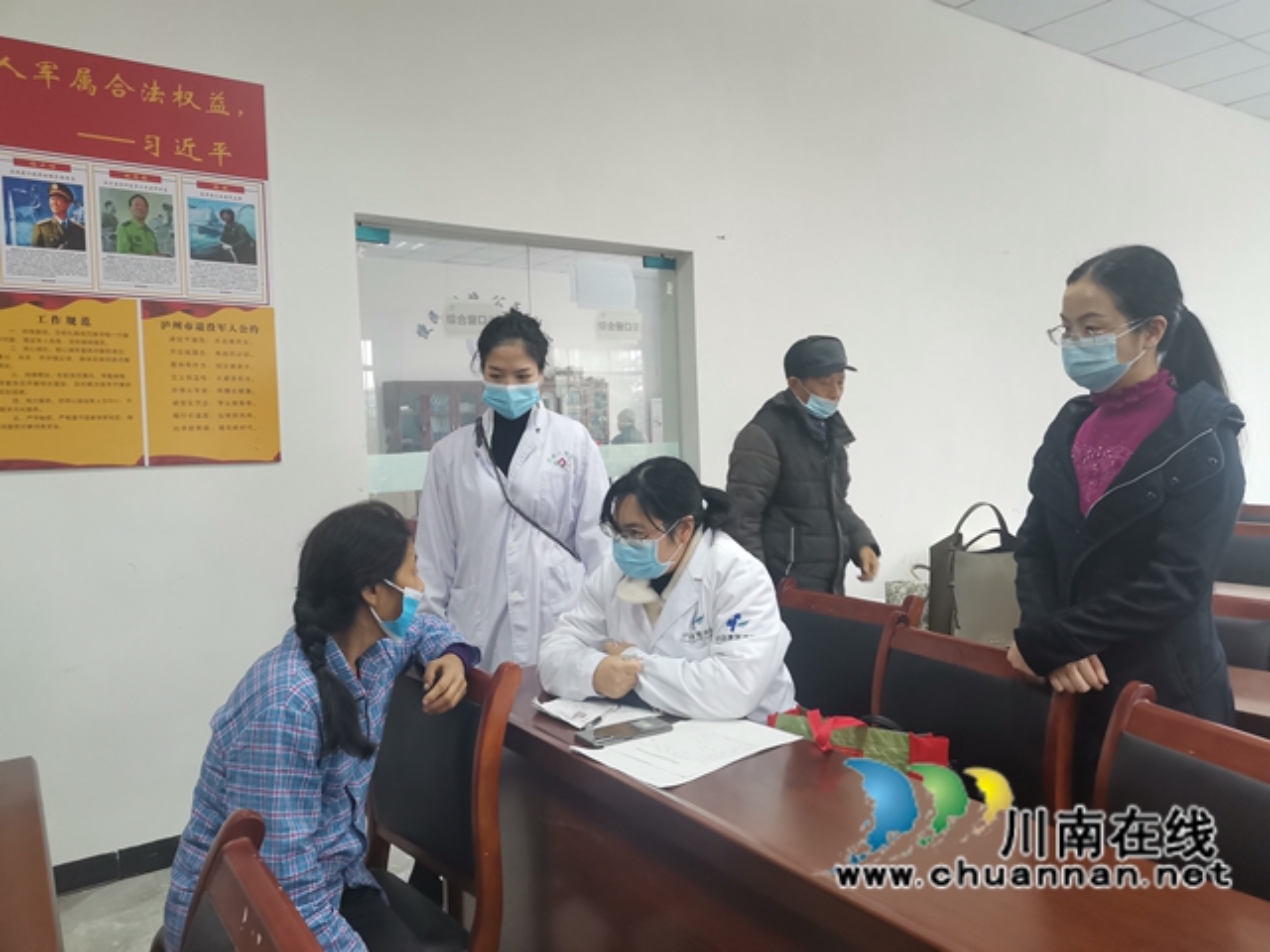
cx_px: 635
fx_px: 954
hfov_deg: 67.3
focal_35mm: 26
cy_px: 476
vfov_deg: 53.1
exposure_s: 1/33.3
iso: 320
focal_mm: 4.75
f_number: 1.8
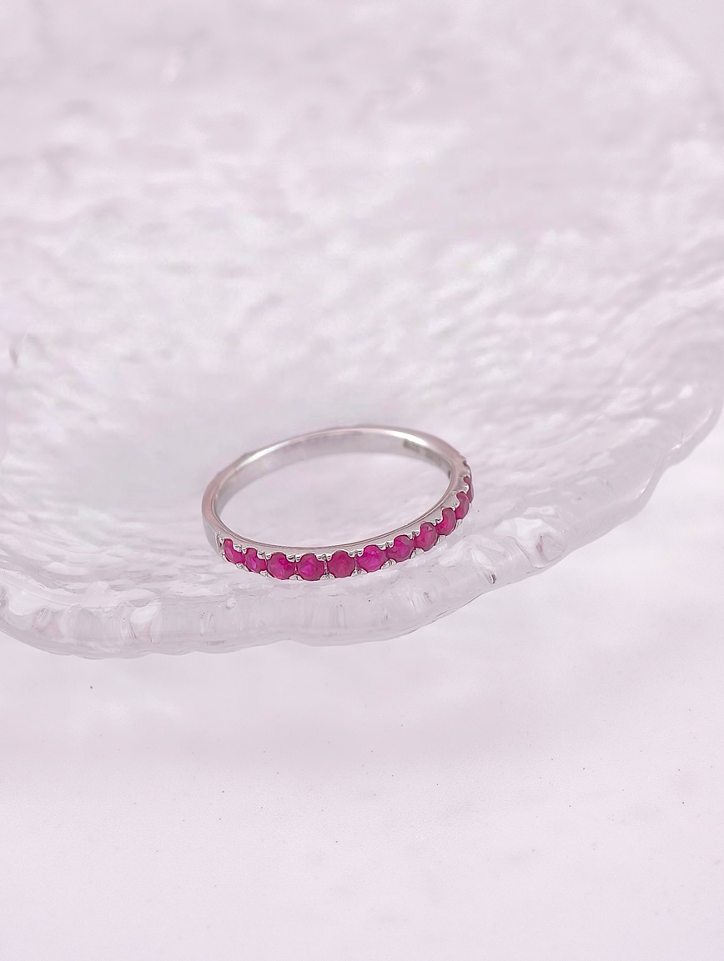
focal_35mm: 140
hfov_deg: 10.6
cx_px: 362
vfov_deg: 14.1
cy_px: 480
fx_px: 3895
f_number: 2.67
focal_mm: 22.48
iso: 125
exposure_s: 1/200
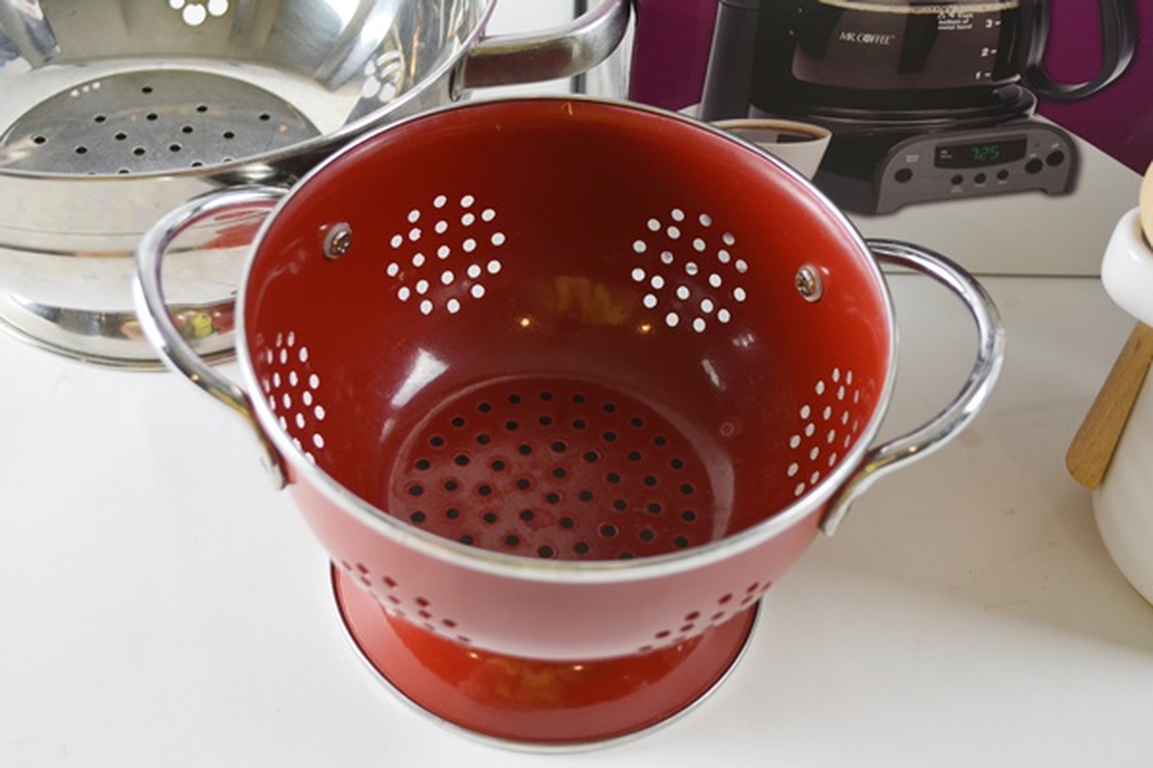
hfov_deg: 38.9
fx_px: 1633
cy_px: 384
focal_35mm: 51
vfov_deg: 26.5
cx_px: 576
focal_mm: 34
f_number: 5.6
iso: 400
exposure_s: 1/125
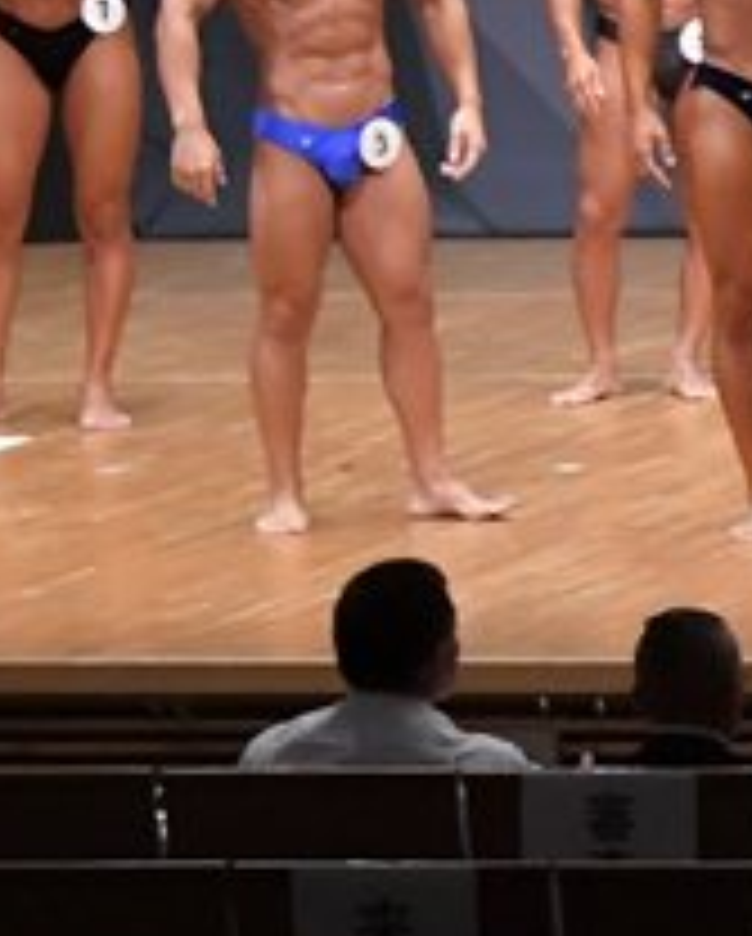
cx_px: 1695
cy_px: 68
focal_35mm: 377
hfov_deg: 4.1
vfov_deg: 5.1
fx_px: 10465
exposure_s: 1/400
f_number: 5.6
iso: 8000
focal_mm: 72
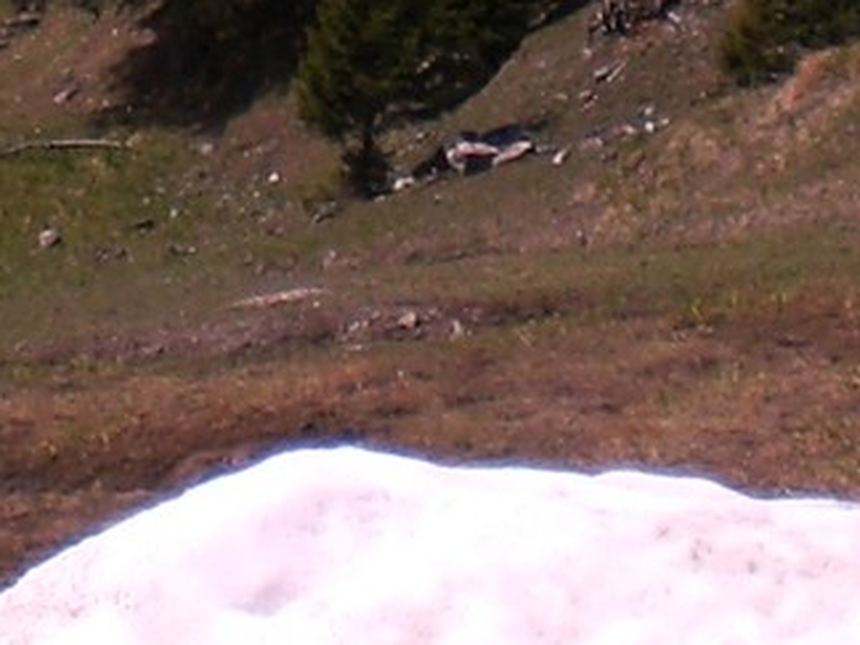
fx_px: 6211
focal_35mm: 250
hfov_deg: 7.9
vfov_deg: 5.8
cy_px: -478
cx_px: 60
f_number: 4.4
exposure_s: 1/800
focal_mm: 6.3
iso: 50
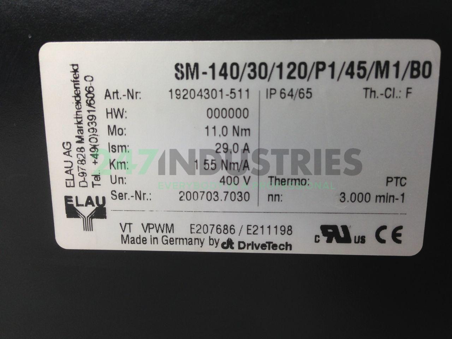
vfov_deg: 42.9
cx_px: 226
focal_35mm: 33
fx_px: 431
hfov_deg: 55.4
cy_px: 170
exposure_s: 1/137
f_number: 2.4
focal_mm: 4.12
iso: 50
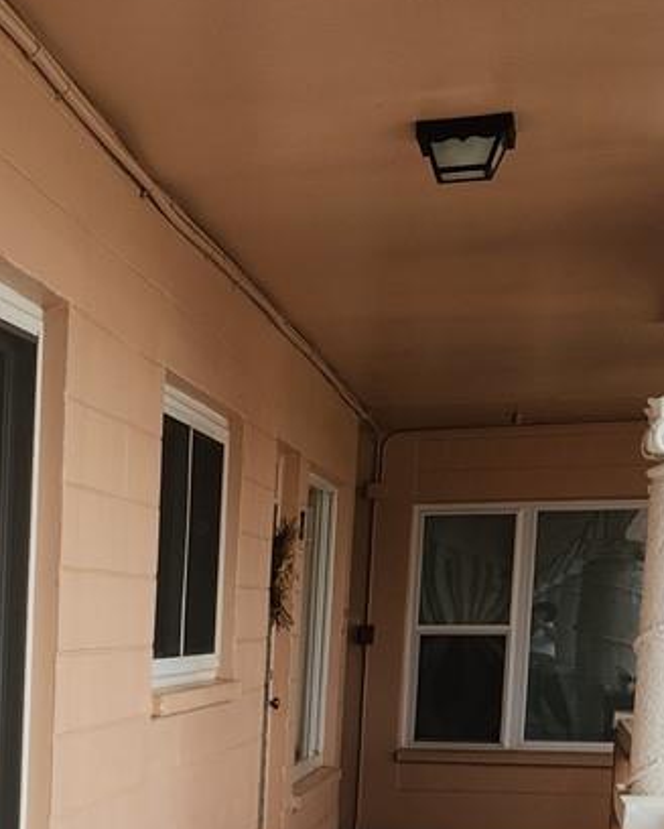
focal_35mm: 88
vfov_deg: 20.9
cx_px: -522
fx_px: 2159
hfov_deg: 15.2
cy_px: 864
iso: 20
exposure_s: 1/401
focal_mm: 5.4
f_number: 1.8
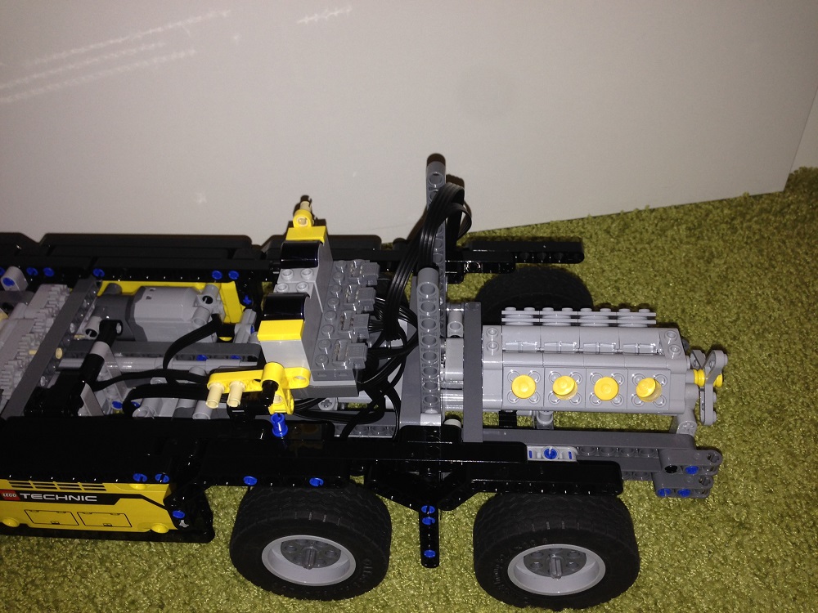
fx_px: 780
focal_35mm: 33
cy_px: 306
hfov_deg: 55.4
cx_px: 409
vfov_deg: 42.9
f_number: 2.4
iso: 50
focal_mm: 4.12
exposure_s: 1/33
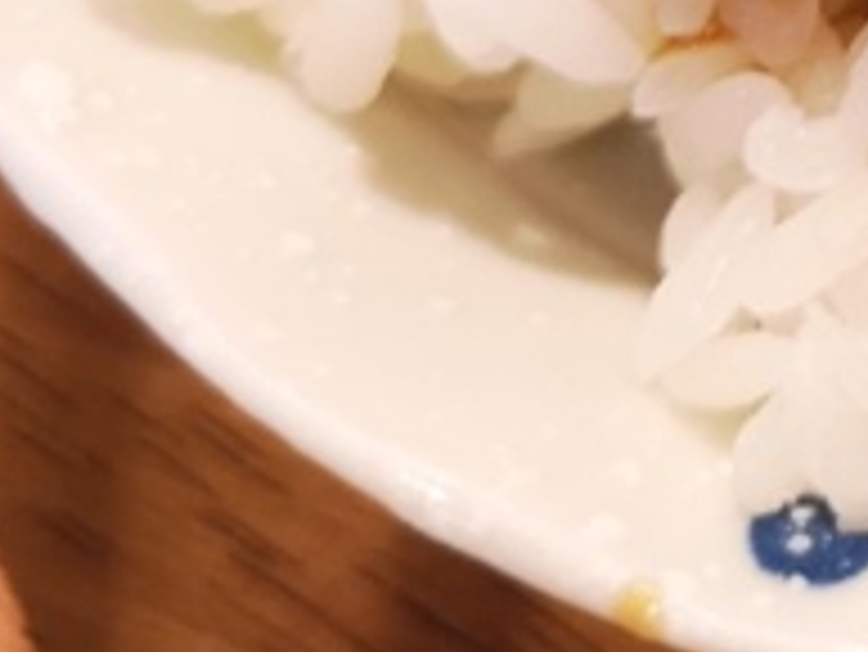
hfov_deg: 16.3
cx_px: 1237
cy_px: -580
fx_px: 2810
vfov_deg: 12.0
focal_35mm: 112
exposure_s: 1/30
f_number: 1.8
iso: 320
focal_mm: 3.95
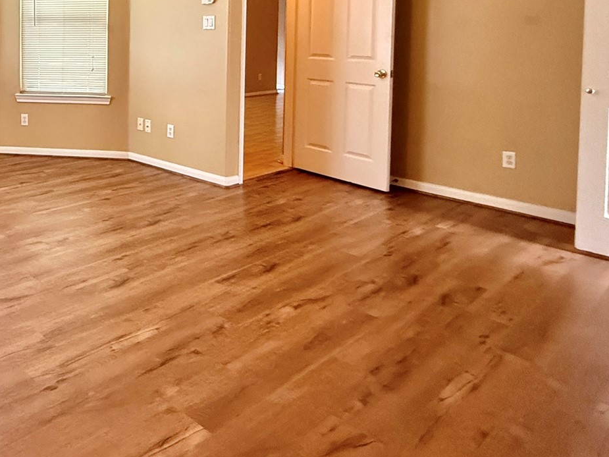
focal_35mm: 31
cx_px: 30
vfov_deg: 41.9
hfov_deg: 49.9
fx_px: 545
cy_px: 48
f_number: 2.2
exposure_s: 1/40
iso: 800
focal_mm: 2.22
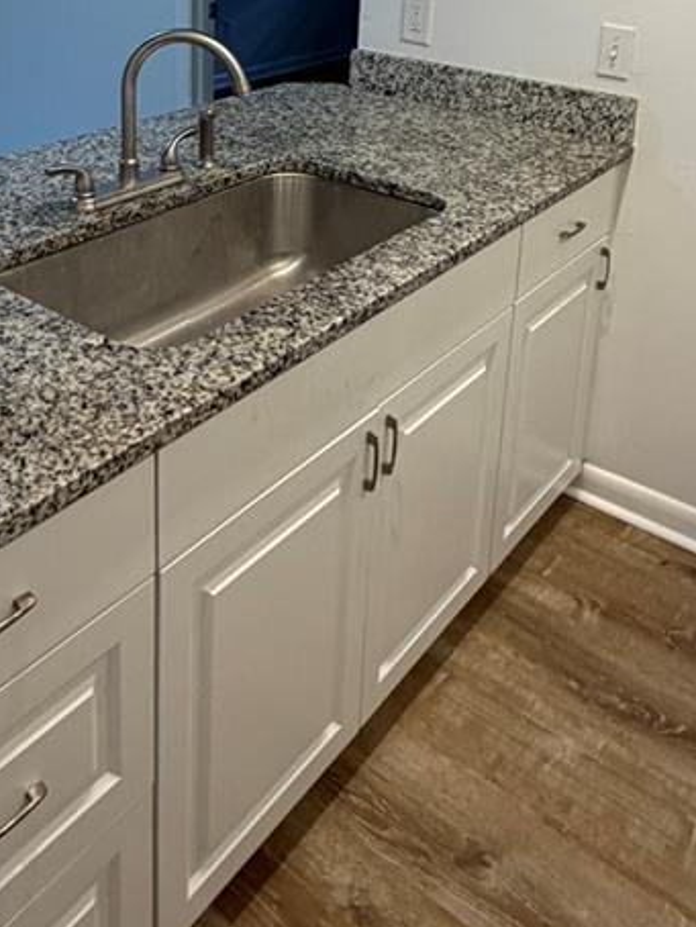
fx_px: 991
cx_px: 278
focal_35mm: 37
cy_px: 110
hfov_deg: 38.5
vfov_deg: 45.8
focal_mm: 2.22
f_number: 2.2
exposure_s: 1/120
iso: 200
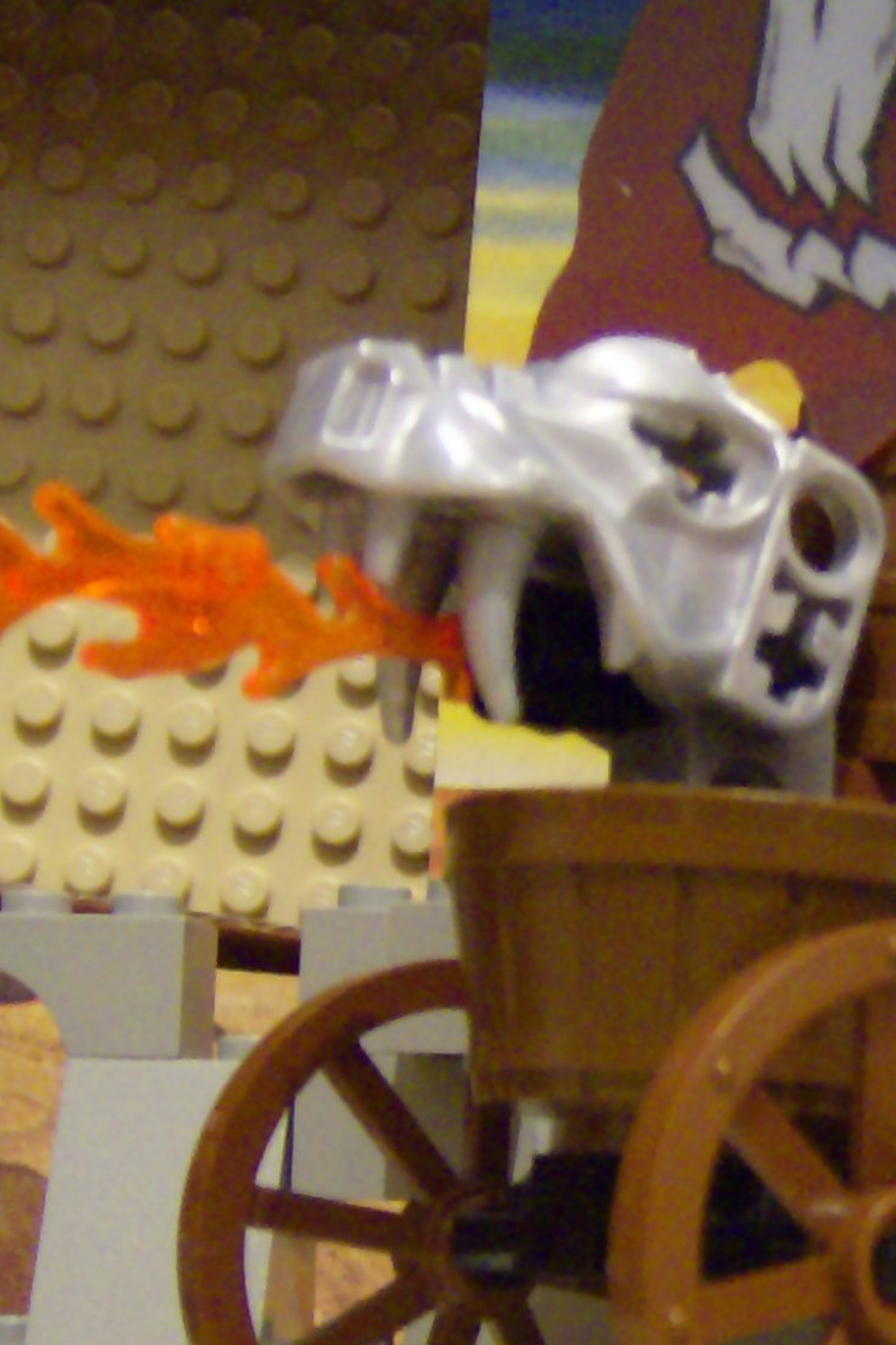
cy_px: 817
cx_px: 1022
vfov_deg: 21.7
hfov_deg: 14.2
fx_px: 3510
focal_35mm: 94
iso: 200
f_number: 2.8
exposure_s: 1/1.8
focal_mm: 6
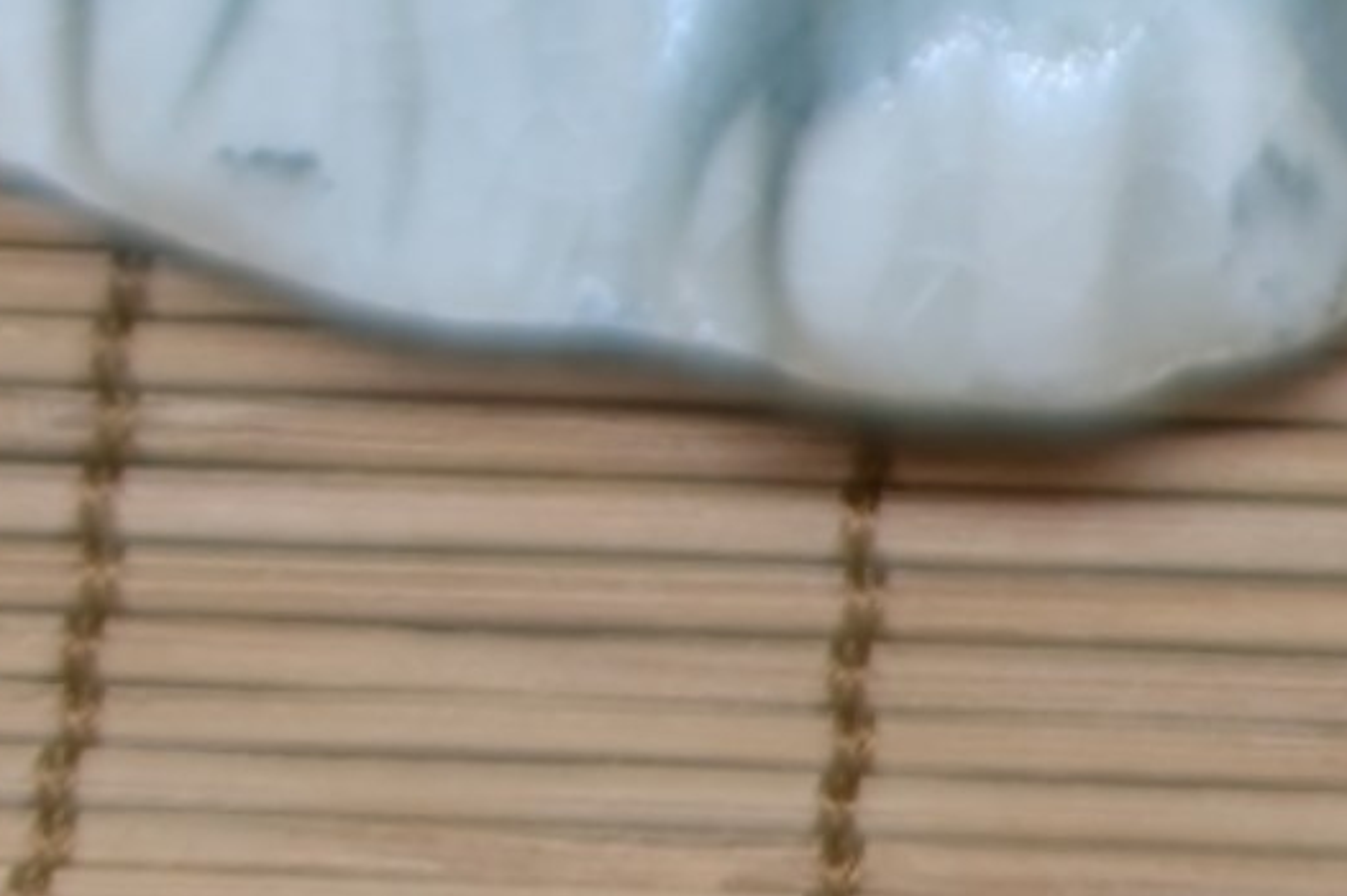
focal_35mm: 194
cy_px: -2995
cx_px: 1293
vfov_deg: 5.8
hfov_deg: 10.5
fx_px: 7254
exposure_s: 1/375
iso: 50
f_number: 1.85
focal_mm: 6.81
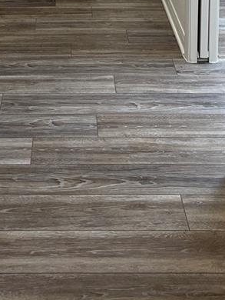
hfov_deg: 18.3
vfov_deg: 21.8
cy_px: -99
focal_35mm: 80
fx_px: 693
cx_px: 57
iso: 100
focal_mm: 5.1
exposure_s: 1/120
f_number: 1.6
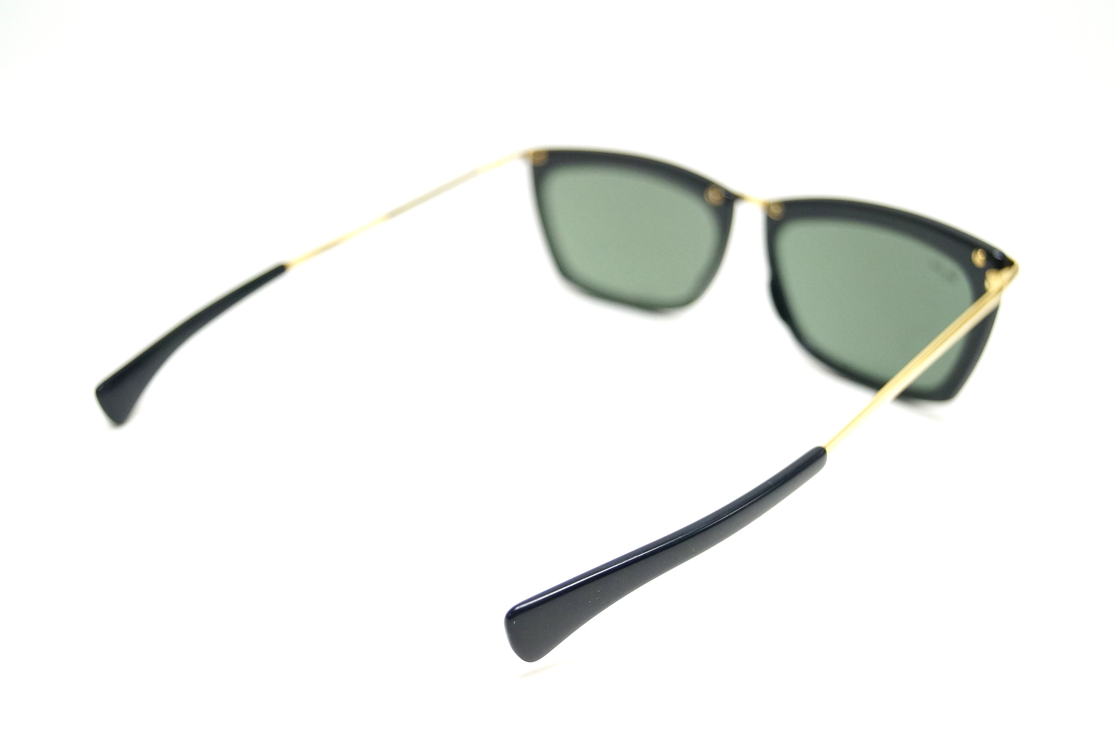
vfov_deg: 31.8
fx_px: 1300
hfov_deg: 46.5
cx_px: 558
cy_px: 370
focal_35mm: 42
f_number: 4.5
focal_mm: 28
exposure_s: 1/60
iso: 640
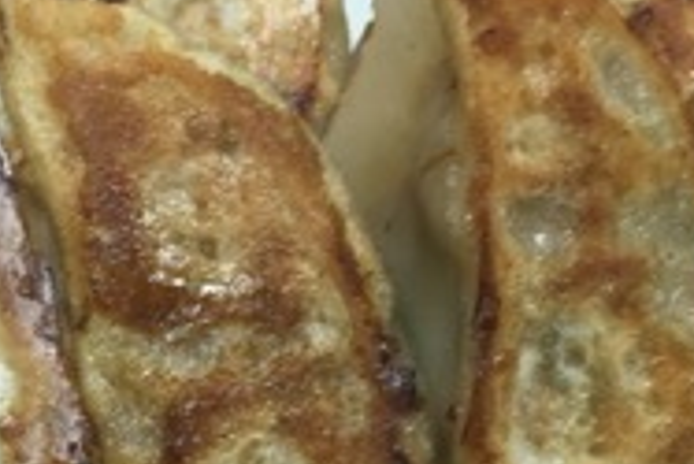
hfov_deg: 19.5
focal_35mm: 103
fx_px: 1987
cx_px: 89
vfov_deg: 13.0
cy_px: 564
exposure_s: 1/30
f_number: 2.2
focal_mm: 4.15
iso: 32
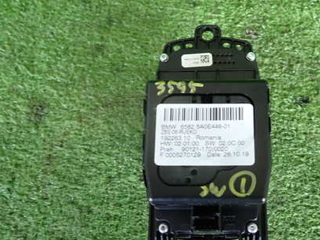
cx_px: 210
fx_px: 342
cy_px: 151
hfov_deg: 49.4
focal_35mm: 37
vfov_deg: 38.4
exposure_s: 1/30
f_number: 2
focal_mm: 4.5
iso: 200
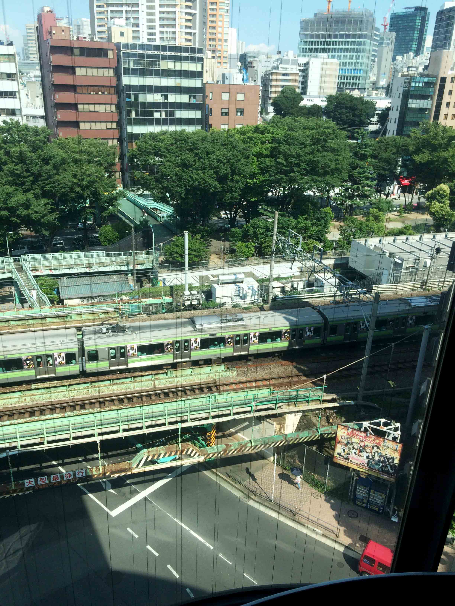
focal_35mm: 29
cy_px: 303
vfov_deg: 61.7
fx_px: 508
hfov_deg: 48.2
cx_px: 228
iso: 32
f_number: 2.2
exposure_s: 1/1001
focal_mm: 4.15
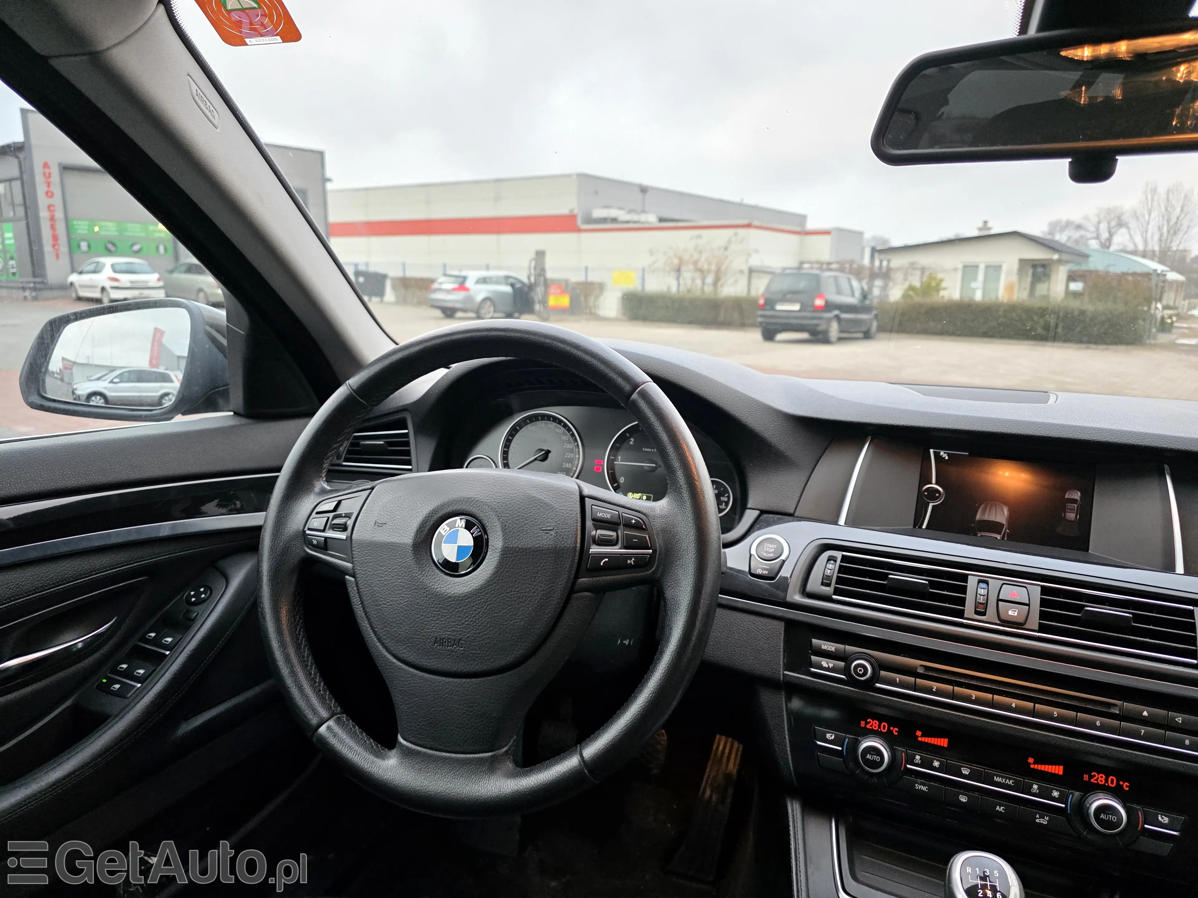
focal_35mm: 23
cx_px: 599
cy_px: 449
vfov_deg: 58.9
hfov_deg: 73.9
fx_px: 796
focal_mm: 6.3
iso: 160
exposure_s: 1/100
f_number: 1.7
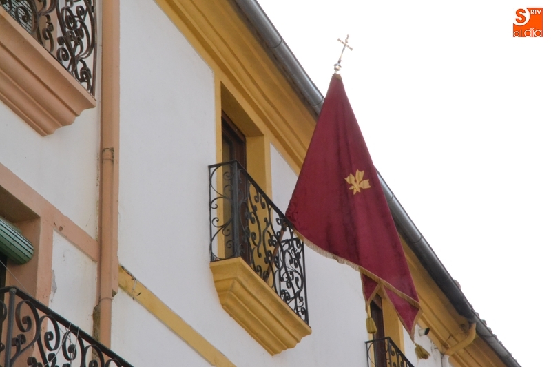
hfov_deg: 19.5
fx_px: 1607
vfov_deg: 13.0
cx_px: 276
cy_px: 184
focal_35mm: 105
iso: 3200
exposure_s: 1/200
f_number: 36
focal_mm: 70
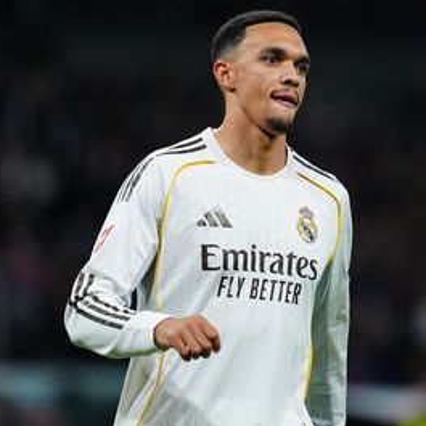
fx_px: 5360
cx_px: 272
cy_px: 213
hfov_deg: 4.6
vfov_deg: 4.6
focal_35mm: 385
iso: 2000
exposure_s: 1/2000
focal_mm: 300
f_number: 2.8
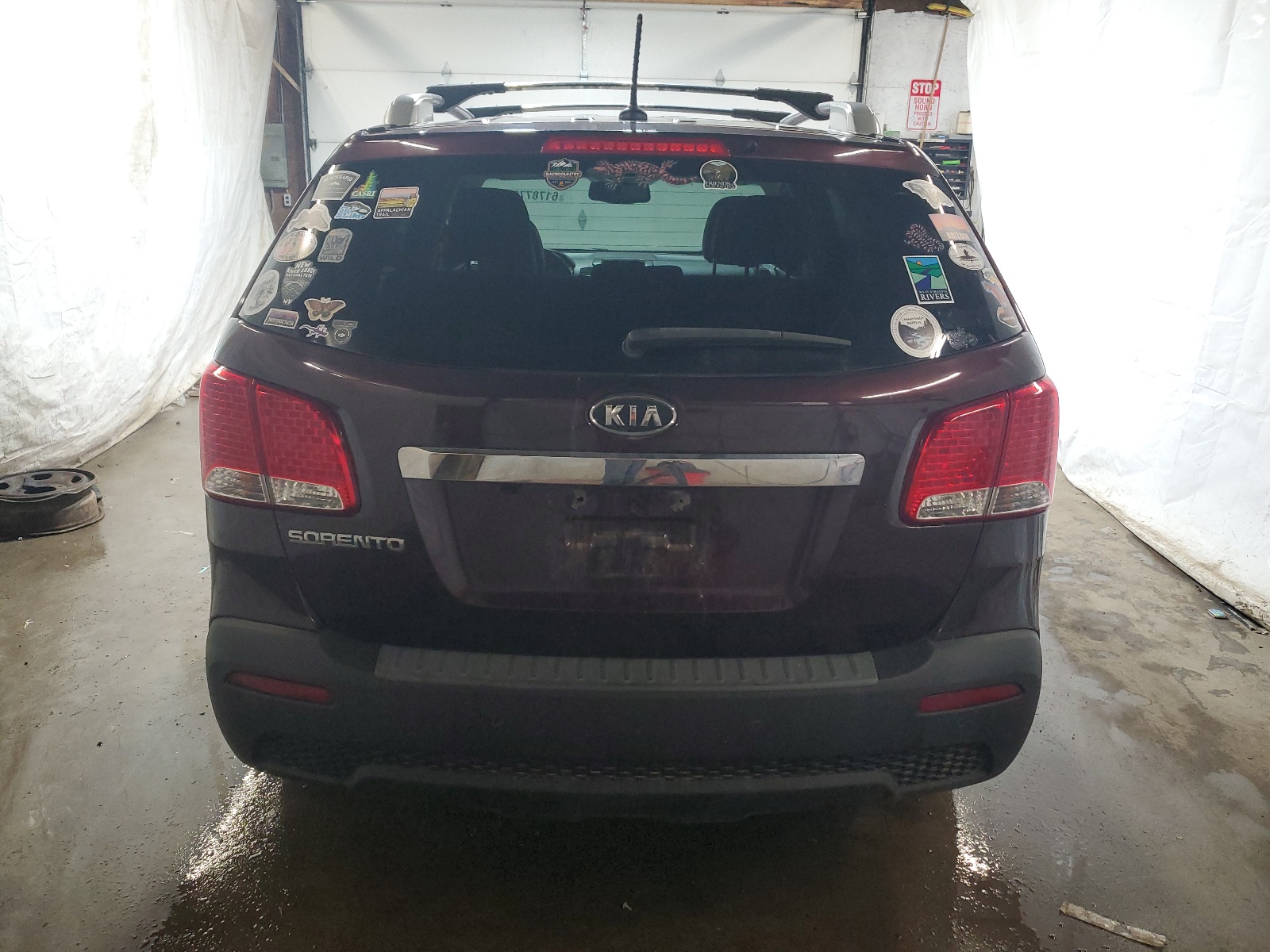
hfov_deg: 67.3
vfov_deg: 53.1
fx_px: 954
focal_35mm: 26
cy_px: 476
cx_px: 635
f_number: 1.5
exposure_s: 1/60.2
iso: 153
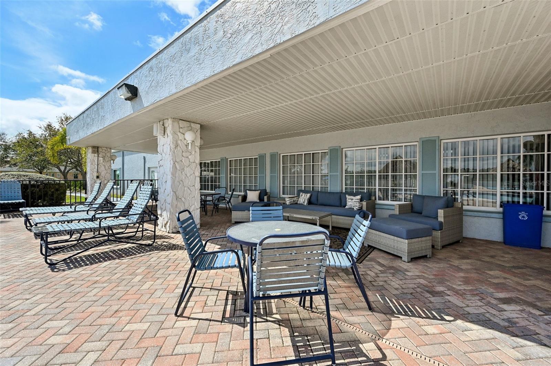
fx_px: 214
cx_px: 276
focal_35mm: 14
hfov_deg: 104.3
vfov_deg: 81.1
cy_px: 183
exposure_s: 1/1000
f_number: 8
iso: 400
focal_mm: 14
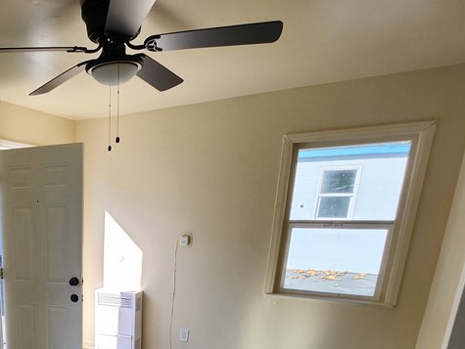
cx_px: 54
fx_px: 376
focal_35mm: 28
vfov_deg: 43.6
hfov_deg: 55.7
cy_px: 339
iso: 32
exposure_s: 1/122
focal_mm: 1.7
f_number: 2.2
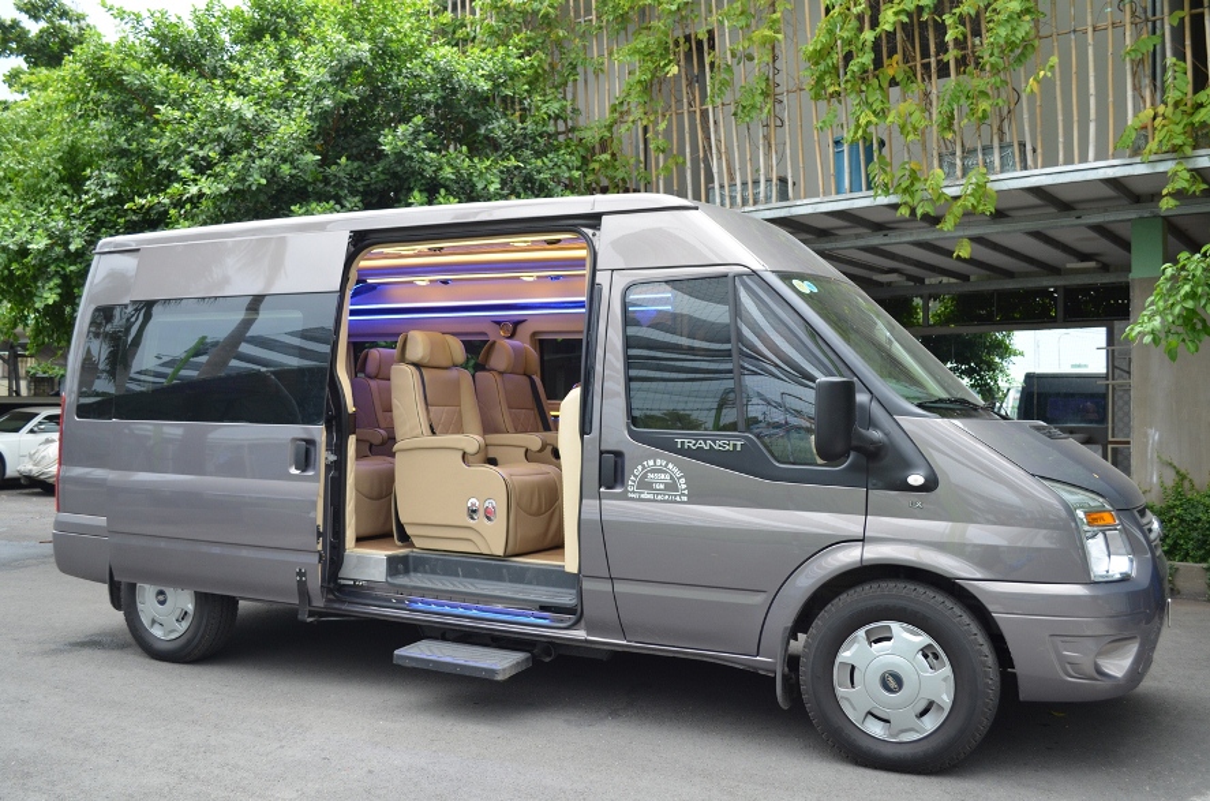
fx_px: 1107
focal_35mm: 33
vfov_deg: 39.8
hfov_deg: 57.3
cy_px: 400
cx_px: 605
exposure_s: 1/80
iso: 400
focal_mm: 22
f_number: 4.5
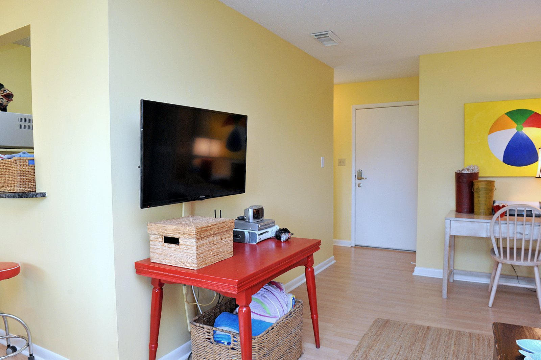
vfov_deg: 53.1
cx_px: 270
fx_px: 360
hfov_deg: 73.8
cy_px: 180
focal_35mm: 24
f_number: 8
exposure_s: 1/60
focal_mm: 24
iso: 1600
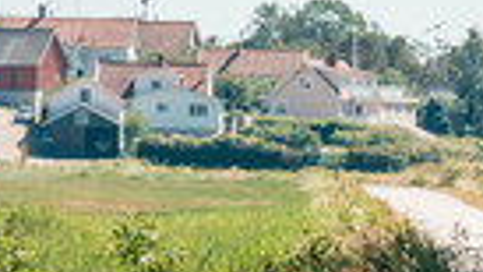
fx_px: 5749
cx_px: 116
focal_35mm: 449
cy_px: 148
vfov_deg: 2.7
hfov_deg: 4.8
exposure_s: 1/100
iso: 100
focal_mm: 61
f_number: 14
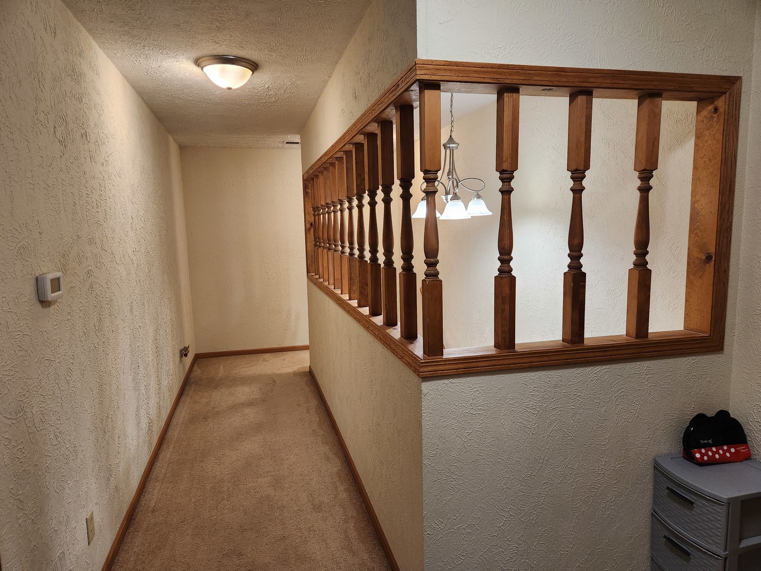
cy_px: 286
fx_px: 506
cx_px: 380
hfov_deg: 73.9
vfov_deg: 58.9
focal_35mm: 23
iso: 250
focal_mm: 5.4
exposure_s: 1/120
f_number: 1.8
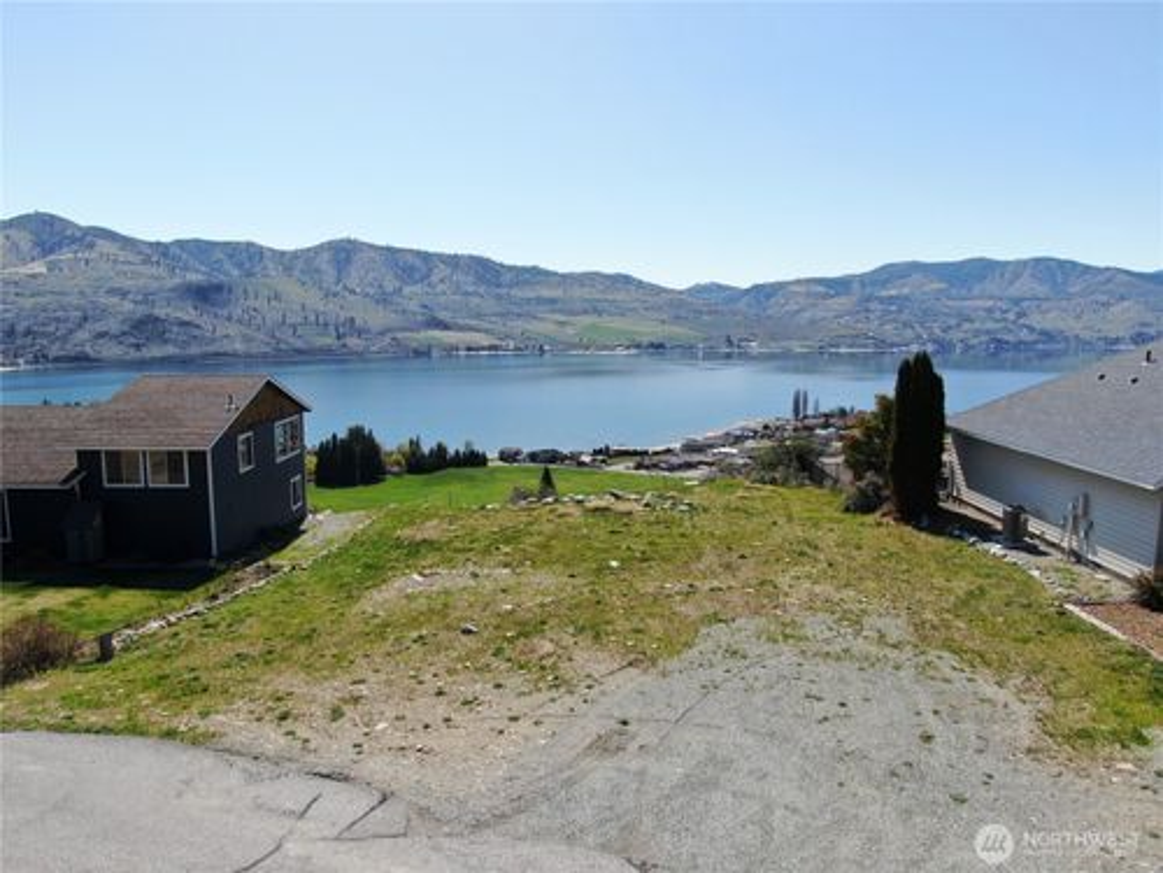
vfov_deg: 56.8
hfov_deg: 71.6
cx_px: 582
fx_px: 806
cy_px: 436
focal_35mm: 24
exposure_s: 1/1250
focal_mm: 4.39
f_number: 2.8
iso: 100
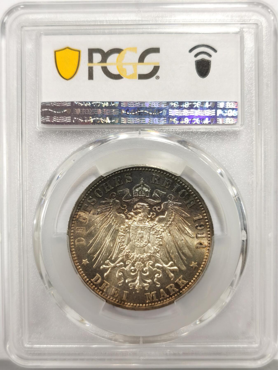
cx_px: 139
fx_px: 578
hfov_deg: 27.0
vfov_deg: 35.5
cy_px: 185
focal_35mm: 54
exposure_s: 1/100
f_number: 16
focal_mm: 5.56
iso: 100
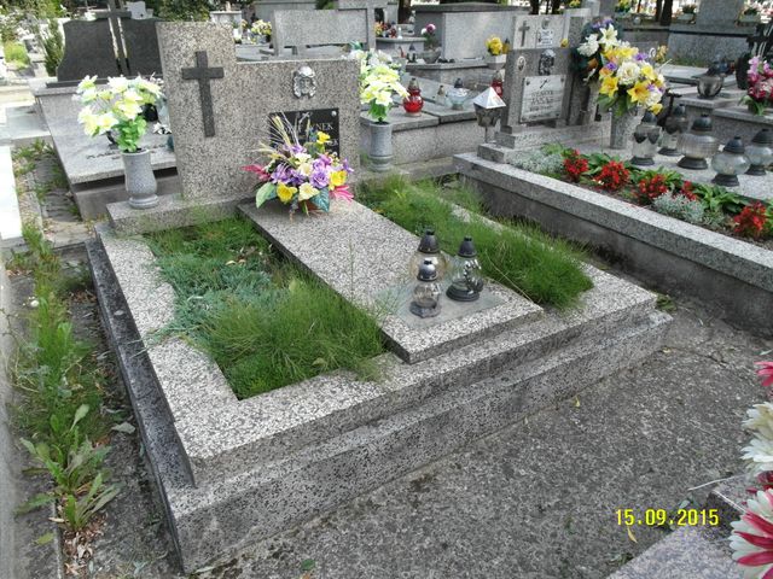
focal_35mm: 24
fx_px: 536
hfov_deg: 71.6
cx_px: 386
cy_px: 290
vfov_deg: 56.8
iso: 80
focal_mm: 5.2
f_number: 3.9
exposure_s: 1/180
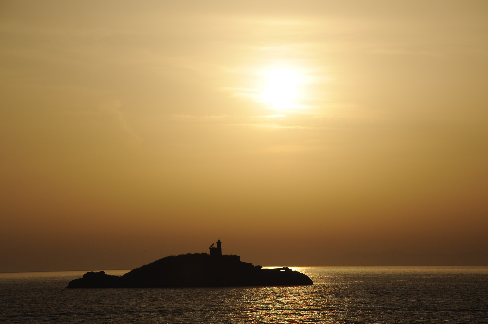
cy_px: 162
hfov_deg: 13.1
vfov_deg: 8.7
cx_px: 244
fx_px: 2132
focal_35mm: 158
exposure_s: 1/1600
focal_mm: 105
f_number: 13
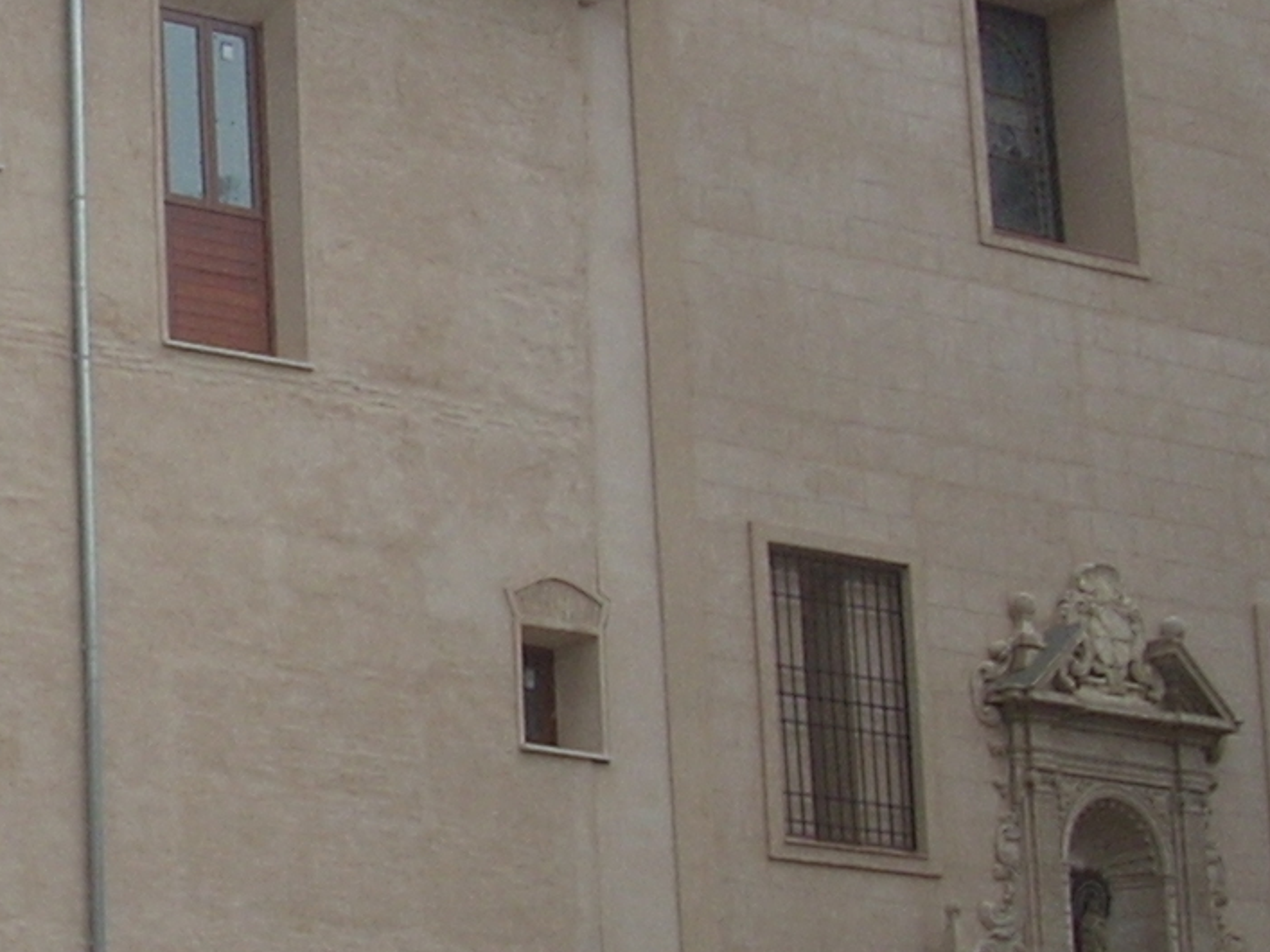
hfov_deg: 14.2
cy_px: 411
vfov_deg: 11.1
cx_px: -300
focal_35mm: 134
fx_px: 4915
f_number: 5.6
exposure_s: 1/177
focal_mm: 6.2
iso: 64
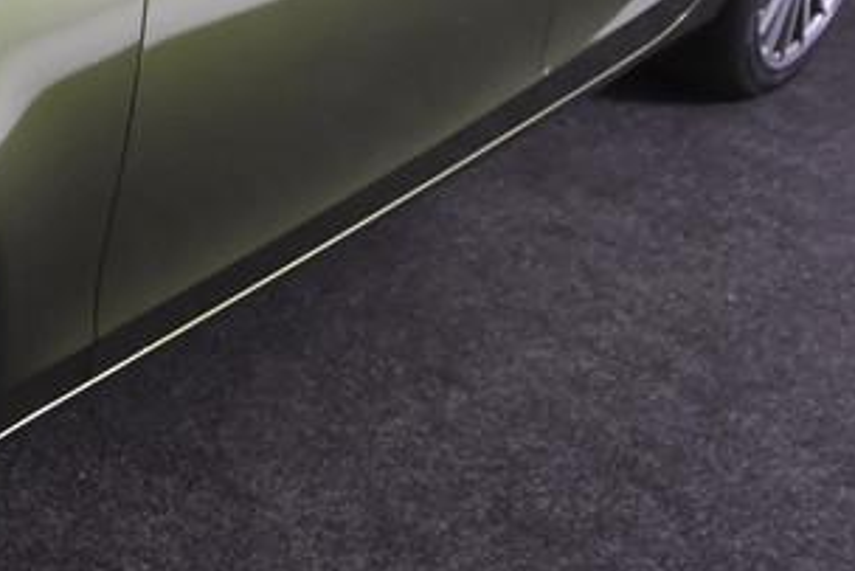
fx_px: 2400
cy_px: 10
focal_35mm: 101
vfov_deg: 13.4
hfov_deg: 18.4
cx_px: -352
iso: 1600
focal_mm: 20
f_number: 3.5
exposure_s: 1/50
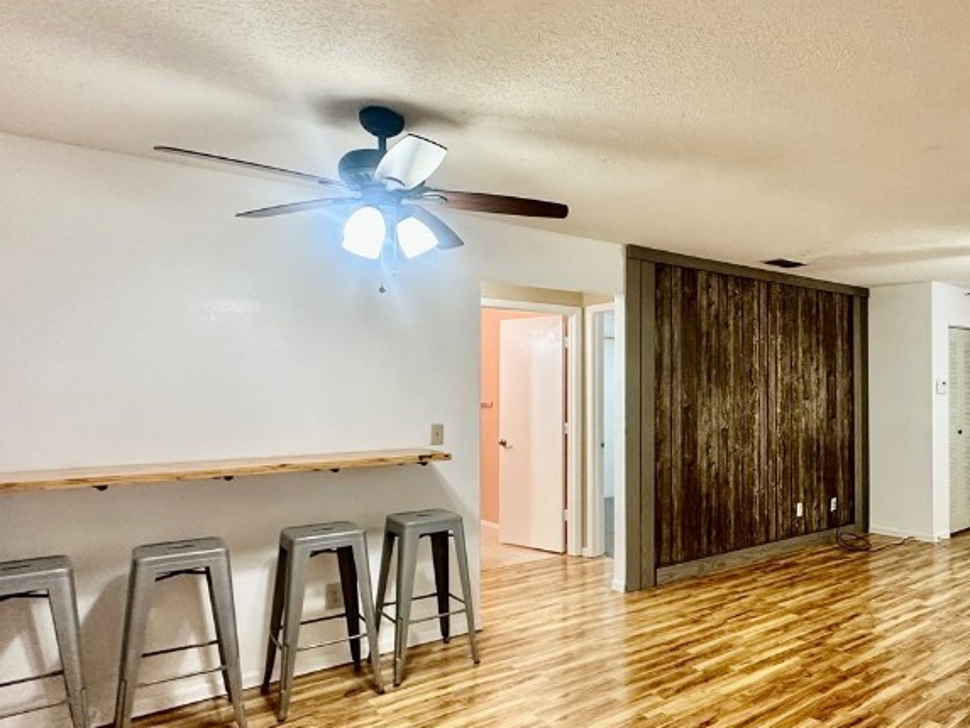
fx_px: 701
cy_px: 381
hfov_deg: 65.0
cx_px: 731
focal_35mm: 25
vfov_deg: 54.9
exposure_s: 1/120
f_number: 2.2
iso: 320
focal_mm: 2.22
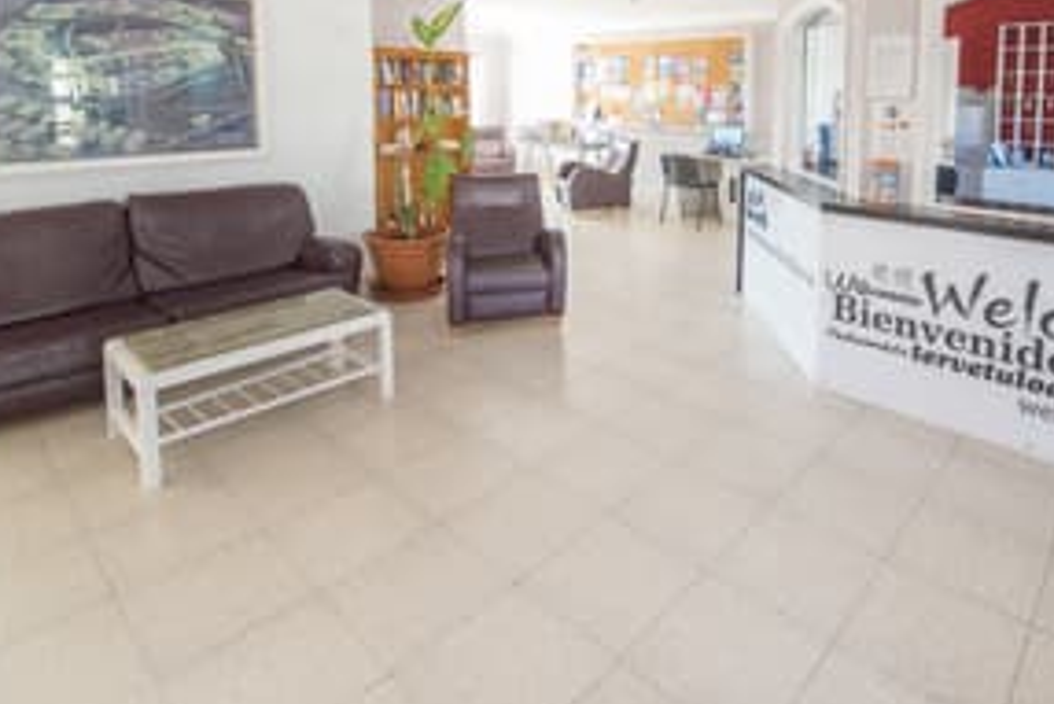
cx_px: 638
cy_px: 140
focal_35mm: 21
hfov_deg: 80.1
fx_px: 615
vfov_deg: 55.3
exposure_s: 1/100
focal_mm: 12
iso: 1600
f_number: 5
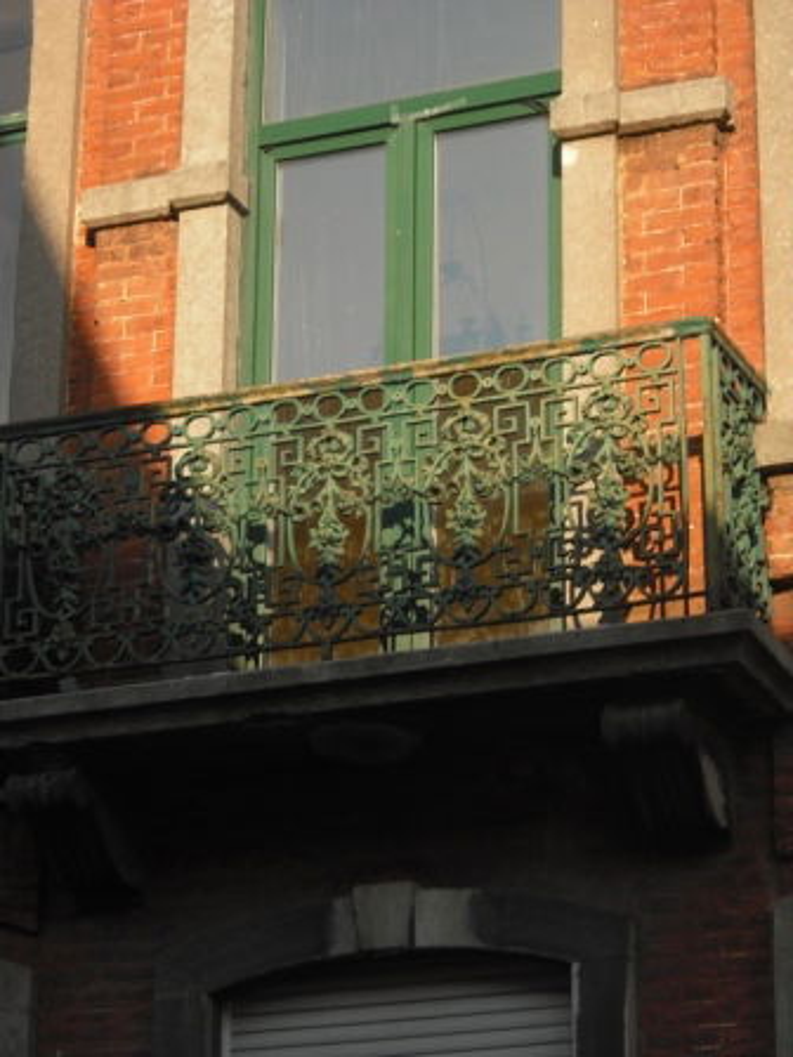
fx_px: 3452
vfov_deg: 17.4
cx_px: 396
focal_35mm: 113
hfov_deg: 13.1
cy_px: 528
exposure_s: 1/200
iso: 64
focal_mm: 18.6
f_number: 5.2
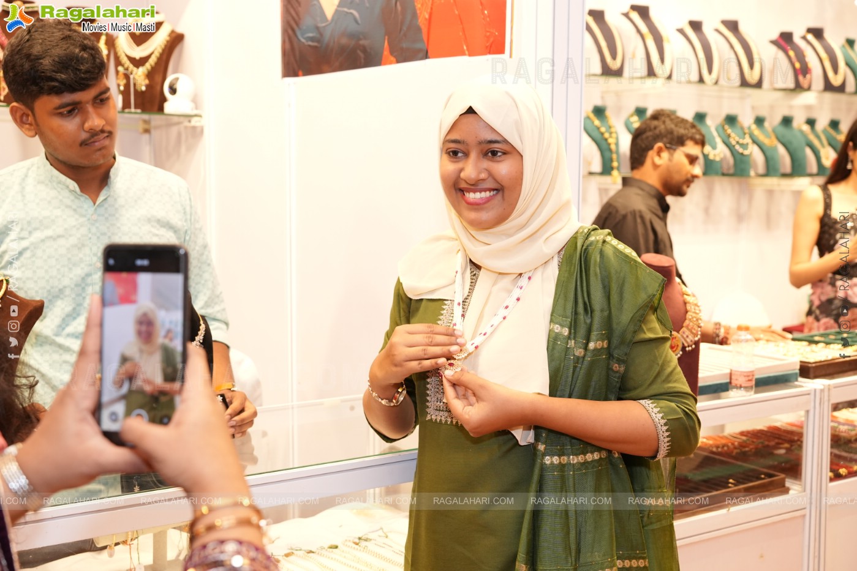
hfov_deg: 44.1
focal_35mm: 44
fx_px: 1057
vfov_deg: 30.3
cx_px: 428
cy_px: 286
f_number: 5
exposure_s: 1/125
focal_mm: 44.4
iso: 1600
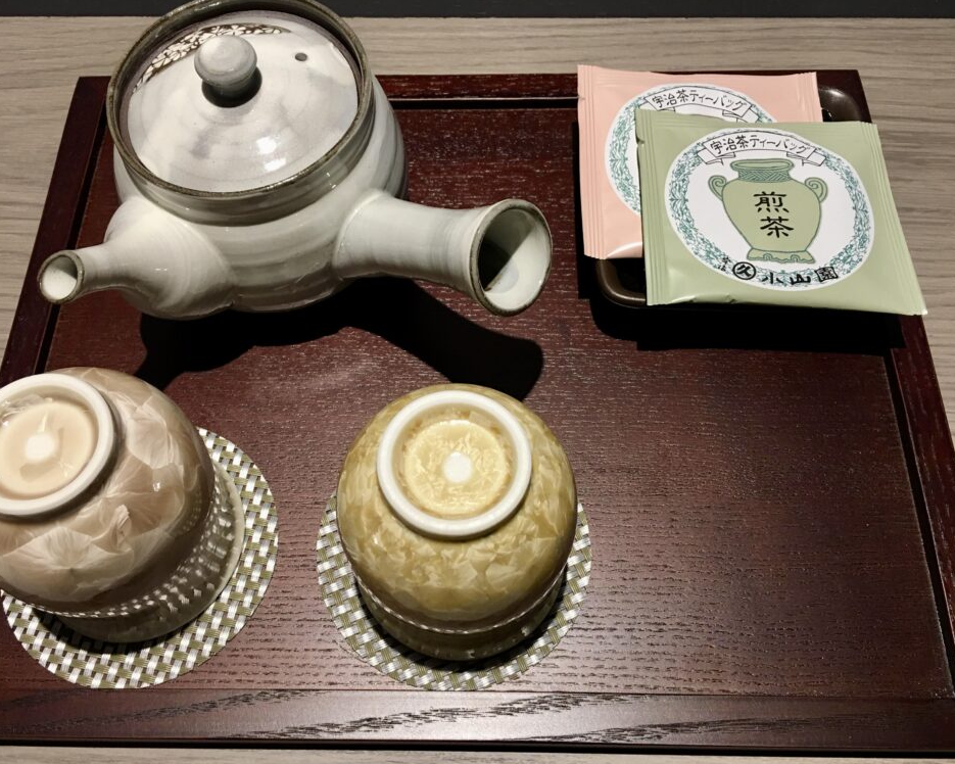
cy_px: 389
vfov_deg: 47.1
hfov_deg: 57.1
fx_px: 876
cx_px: 452
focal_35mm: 31
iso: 40
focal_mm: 4.15
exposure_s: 1/15
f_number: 2.2
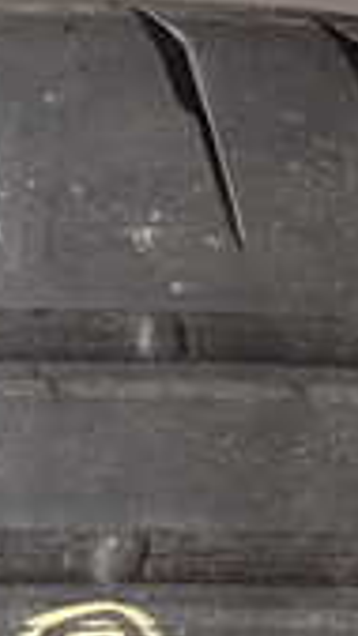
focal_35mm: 147
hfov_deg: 8.1
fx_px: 2482
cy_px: 768
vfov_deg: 14.2
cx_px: -132
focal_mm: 6.83
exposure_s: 1/160
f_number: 3.5
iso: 100
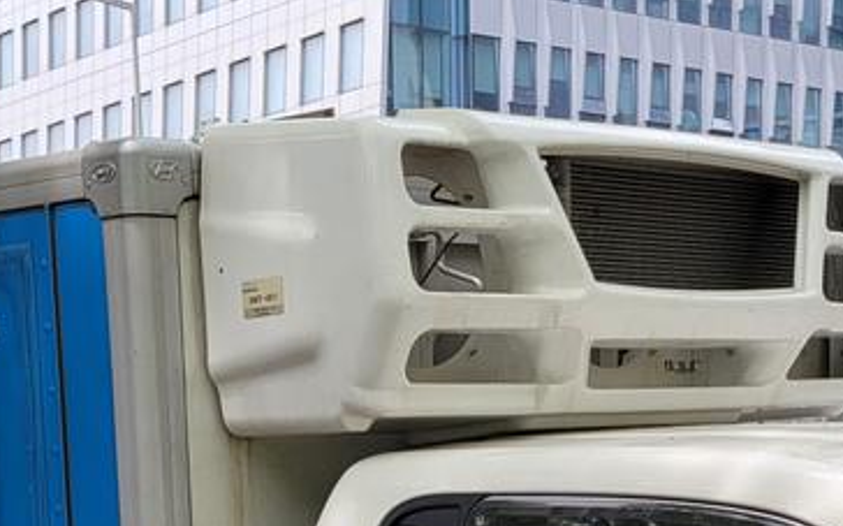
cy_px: 739
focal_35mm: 97
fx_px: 2227
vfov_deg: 12.9
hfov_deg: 21.4
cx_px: 415
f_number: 1.8
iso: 40
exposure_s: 1/643
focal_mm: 5.4
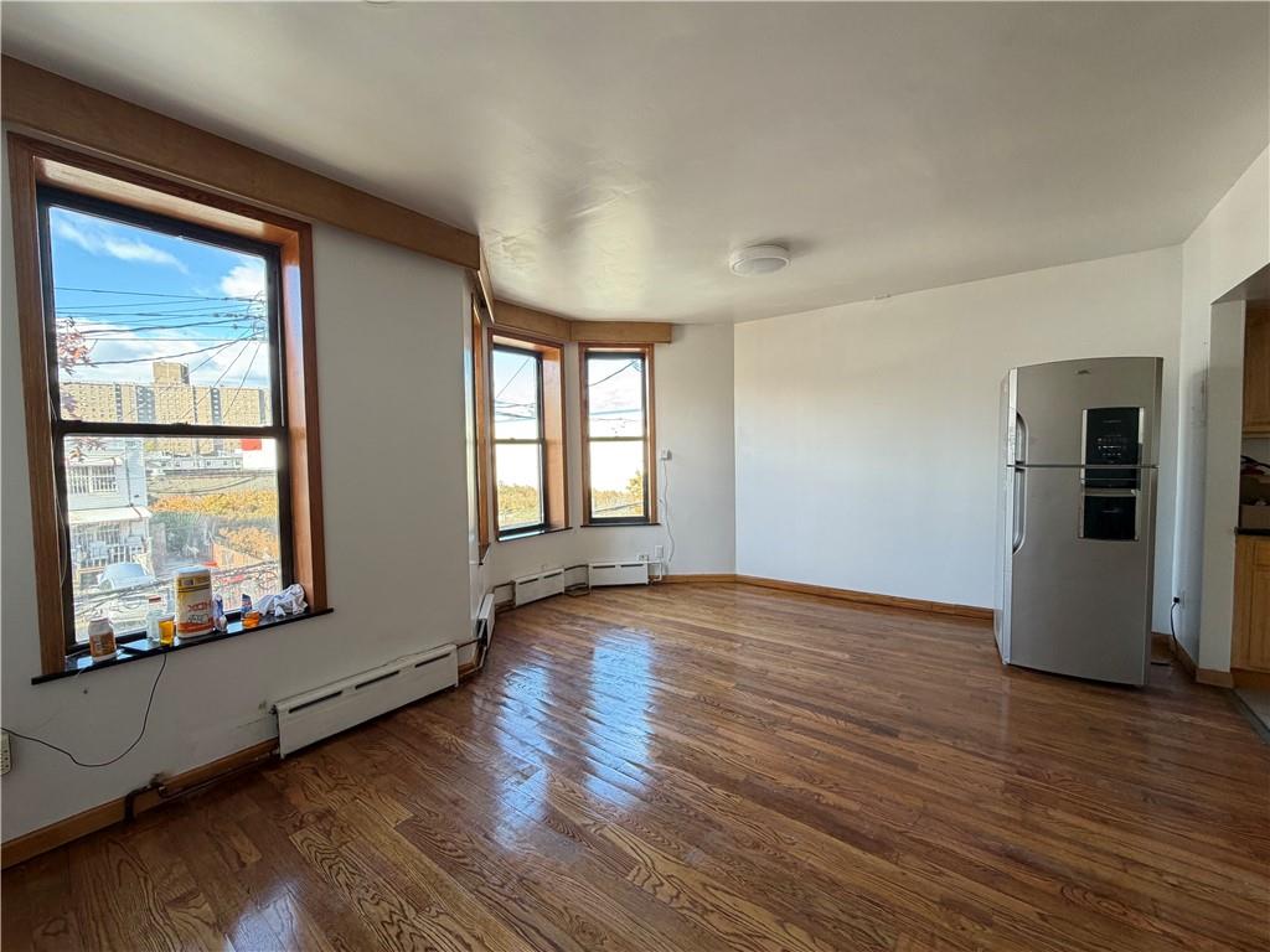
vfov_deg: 85.7
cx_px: 635
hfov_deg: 102.1
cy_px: 476
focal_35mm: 14
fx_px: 514
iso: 160
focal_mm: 2.22
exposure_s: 1/121
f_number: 2.2
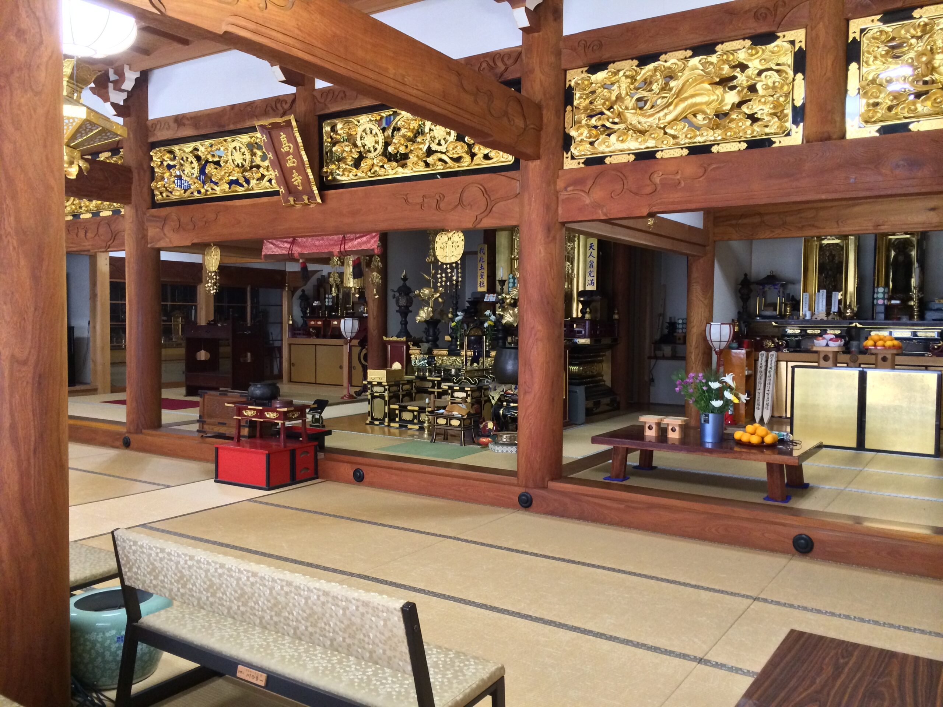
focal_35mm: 30
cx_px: 472
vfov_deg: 46.8
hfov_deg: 60.0
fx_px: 817
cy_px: 354
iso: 320
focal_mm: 4.12
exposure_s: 1/30
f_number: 2.2
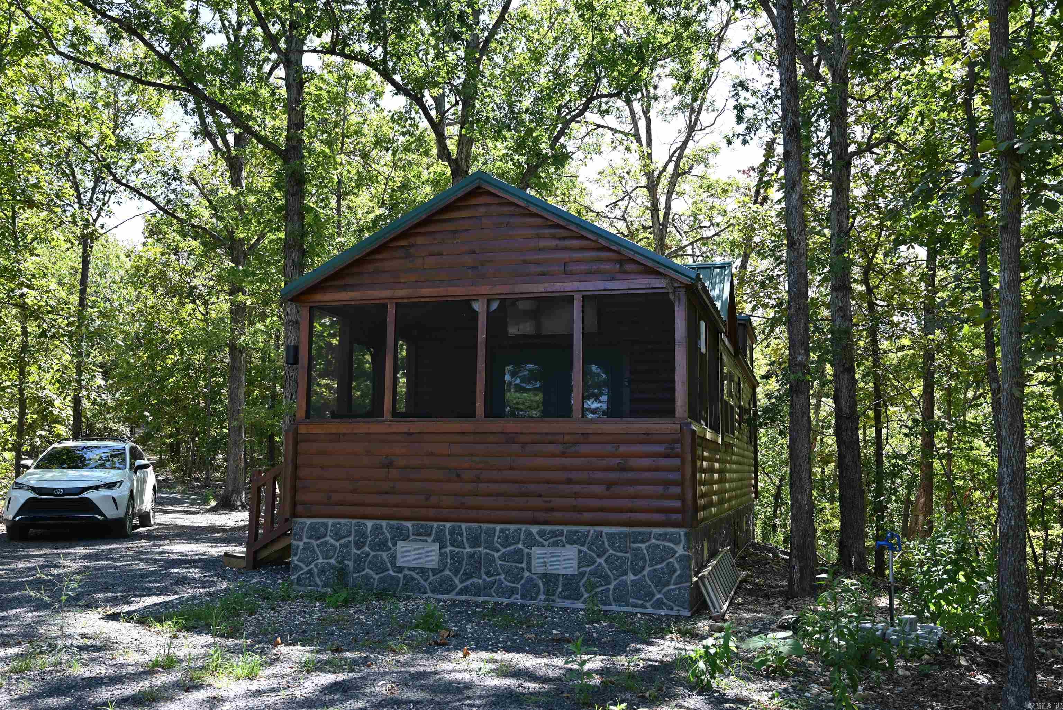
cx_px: 532
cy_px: 355
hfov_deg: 57.2
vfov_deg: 40.0
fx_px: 975
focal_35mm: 33
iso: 200
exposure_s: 1/250
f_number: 4.5
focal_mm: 33
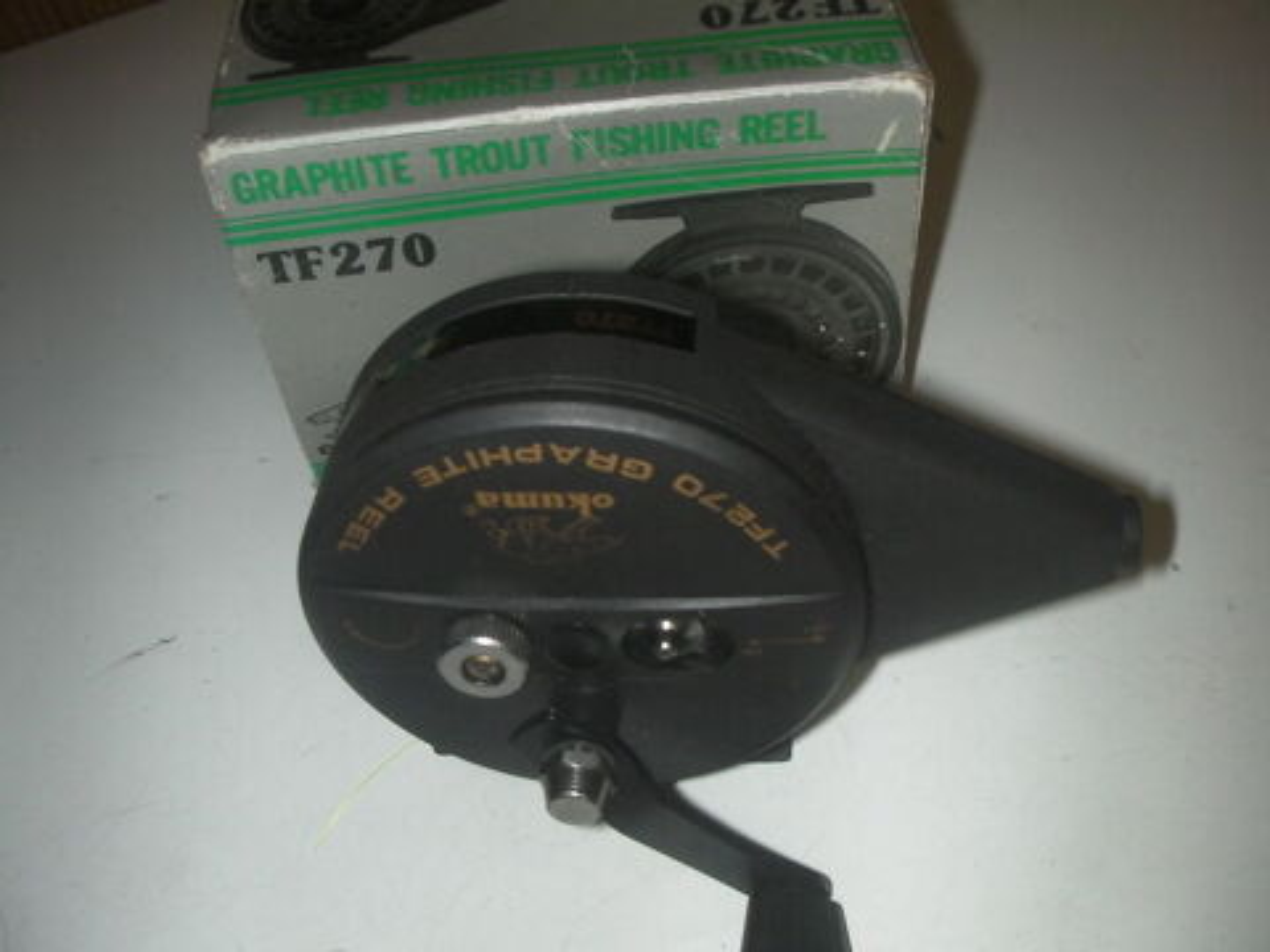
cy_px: 476
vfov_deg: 37.7
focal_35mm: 38
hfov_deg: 49.0
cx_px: 635
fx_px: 1394
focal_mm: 6.3
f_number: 5.6
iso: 200
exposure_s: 1/30
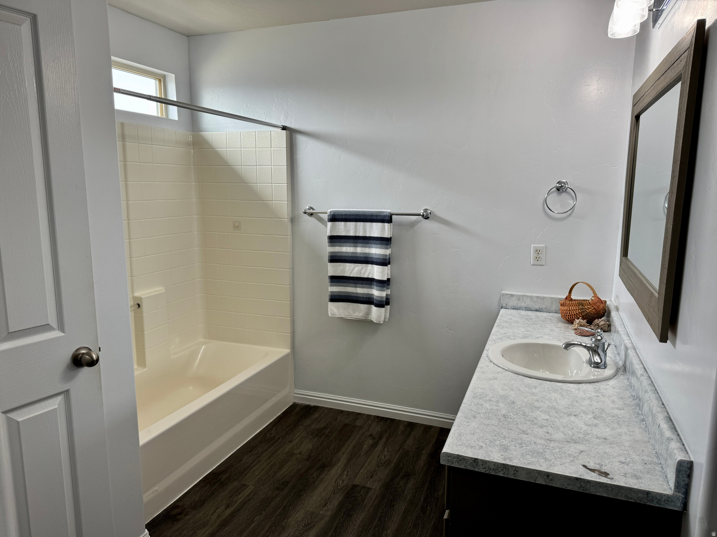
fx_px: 497
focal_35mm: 24
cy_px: 268
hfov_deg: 71.6
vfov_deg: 56.8
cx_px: 358
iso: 64
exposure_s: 1/120
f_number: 1.78
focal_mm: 6.76
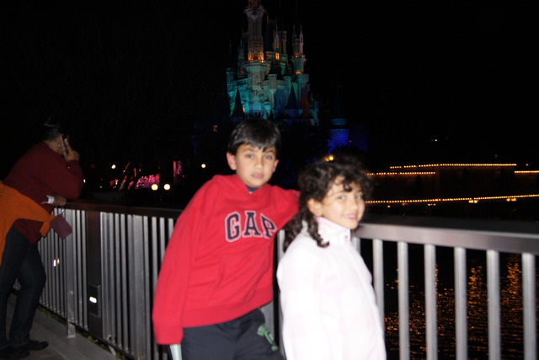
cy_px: 180
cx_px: 270
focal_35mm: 42
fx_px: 629
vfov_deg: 31.9
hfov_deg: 46.4
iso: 800
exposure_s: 1/60
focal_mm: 28
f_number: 4.5
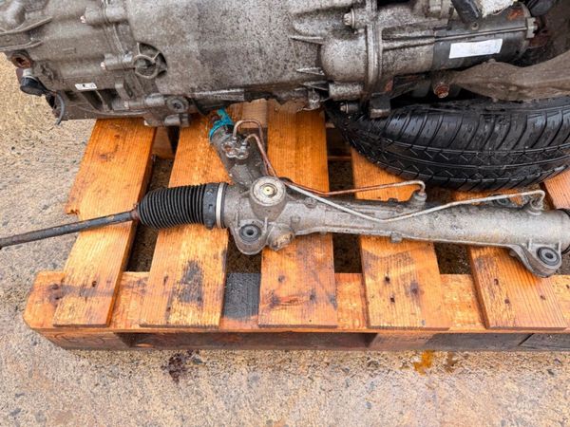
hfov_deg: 71.6
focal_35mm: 24
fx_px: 395
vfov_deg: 56.8
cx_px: 285
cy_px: 214
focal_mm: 6.76
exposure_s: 1/121
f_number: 1.78
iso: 64
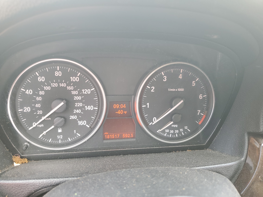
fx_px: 198
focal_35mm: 26
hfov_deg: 67.3
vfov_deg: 53.1
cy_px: 98
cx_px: 132
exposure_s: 1/60.2
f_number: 1.5
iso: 52
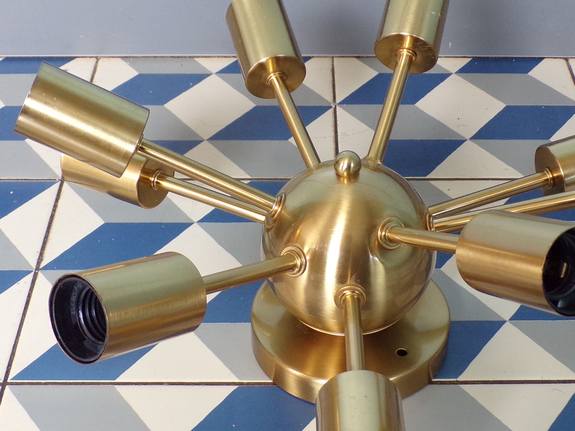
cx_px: 328
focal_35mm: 59
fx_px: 980
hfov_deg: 32.7
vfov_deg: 24.8
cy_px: 236
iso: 252
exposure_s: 1/17
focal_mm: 6.6
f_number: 3.3
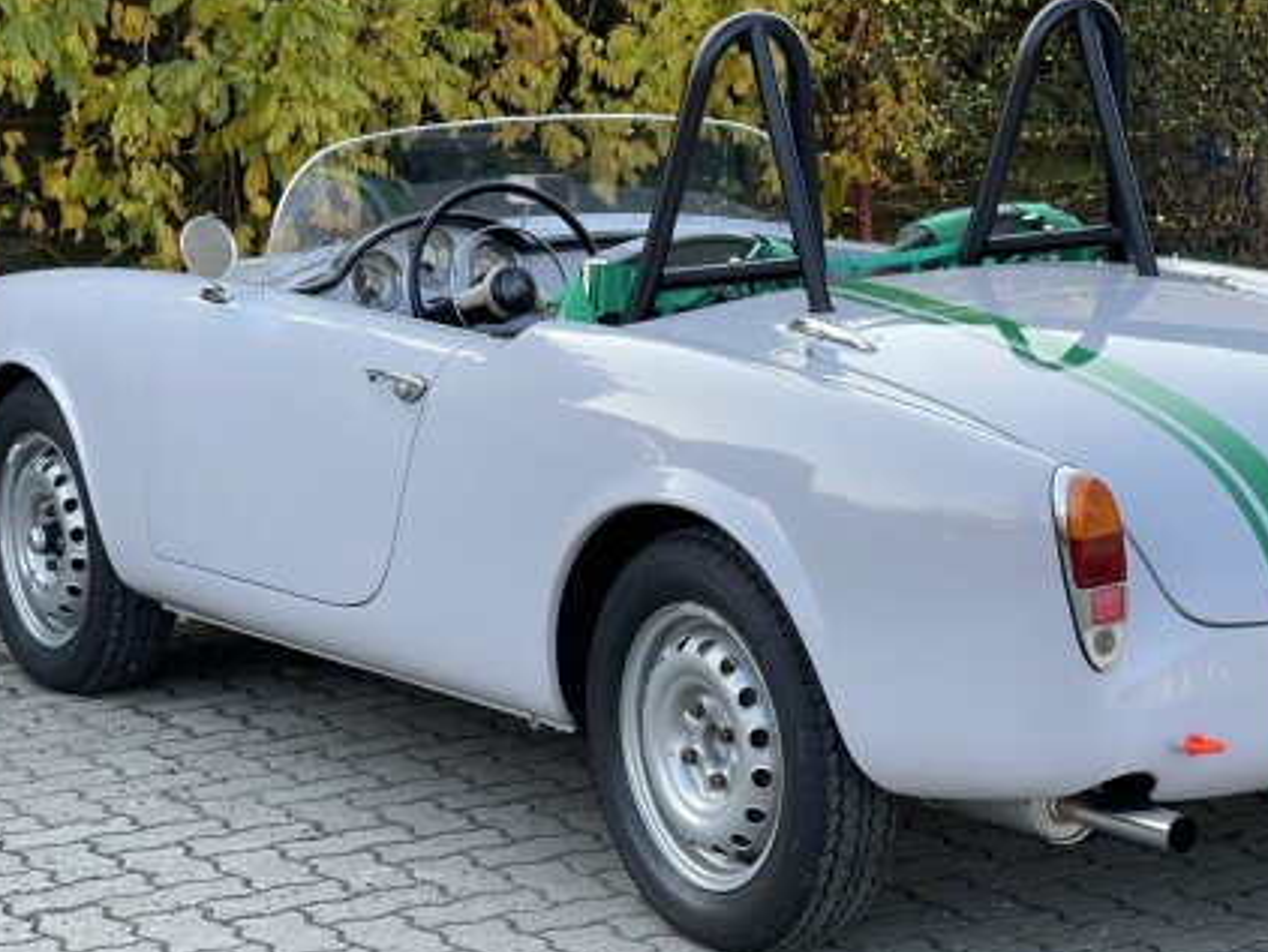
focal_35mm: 97
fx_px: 3555
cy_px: 444
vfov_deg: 15.3
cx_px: 823
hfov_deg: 20.2
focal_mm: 7.5
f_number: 2.2
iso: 25
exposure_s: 1/121
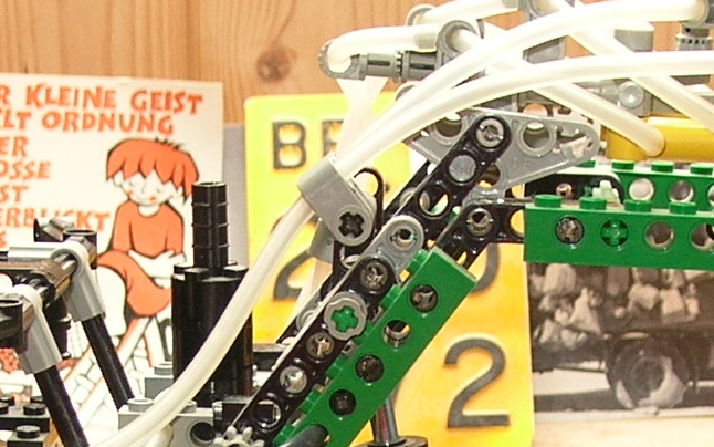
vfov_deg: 9.5
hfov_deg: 15.5
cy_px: 611
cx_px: 455
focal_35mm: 135
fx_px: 2627
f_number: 2.7
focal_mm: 6
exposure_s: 1/30
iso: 50
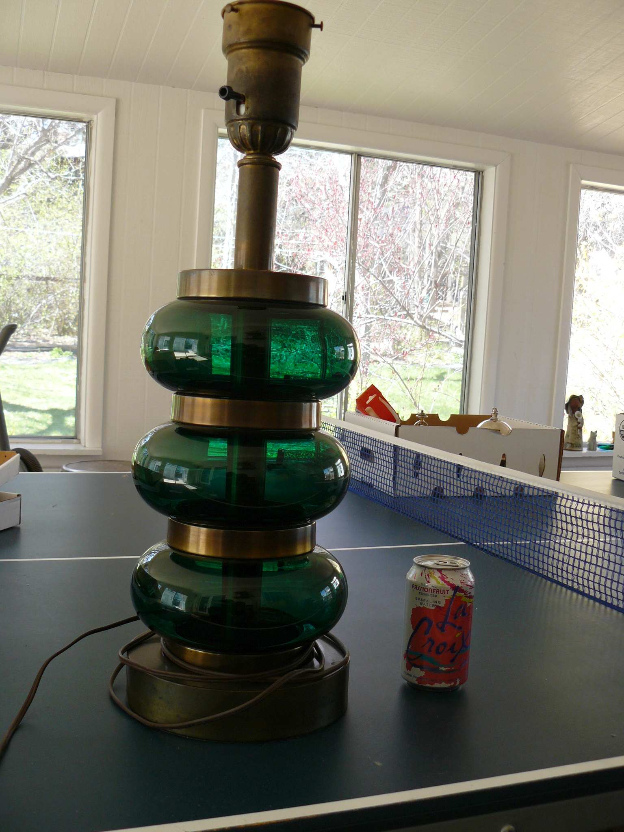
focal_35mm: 36
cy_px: 416
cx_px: 312
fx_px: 865
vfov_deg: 51.4
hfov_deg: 39.7
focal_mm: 6
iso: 100
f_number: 2.8
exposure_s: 1/80
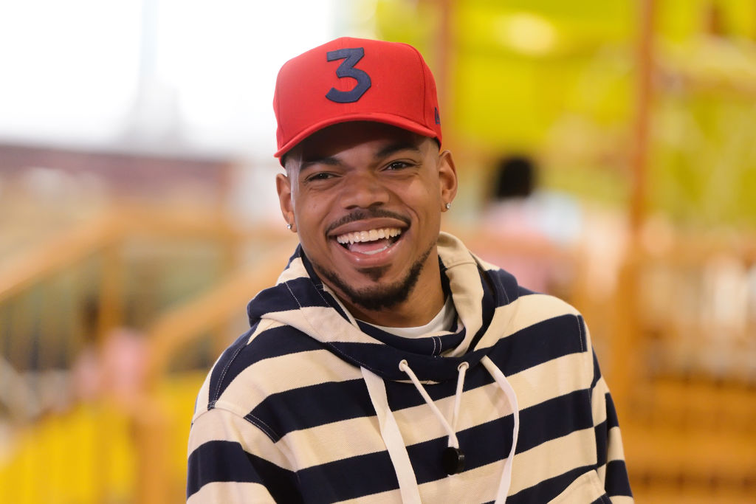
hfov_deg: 11.7
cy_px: 252
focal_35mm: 175
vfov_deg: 7.8
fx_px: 3675
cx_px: 378
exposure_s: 1/250
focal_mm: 175
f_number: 2.8
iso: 4000
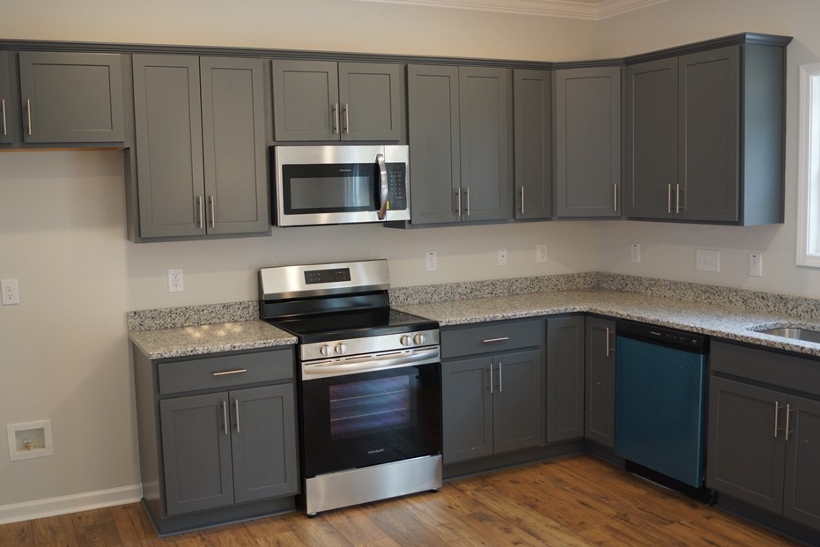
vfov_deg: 37.9
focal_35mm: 35
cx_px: 374
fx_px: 797
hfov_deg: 54.4
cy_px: 259
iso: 320
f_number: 4
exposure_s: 1/60
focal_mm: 20
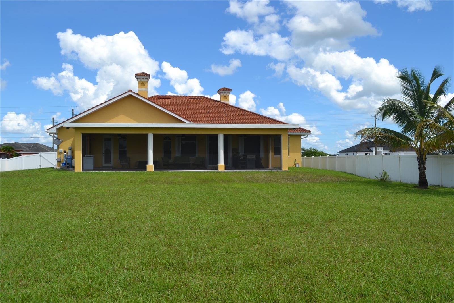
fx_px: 378
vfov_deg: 43.6
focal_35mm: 30
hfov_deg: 61.9
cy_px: 152
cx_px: 227
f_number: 8
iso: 100
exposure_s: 1/250
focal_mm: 20
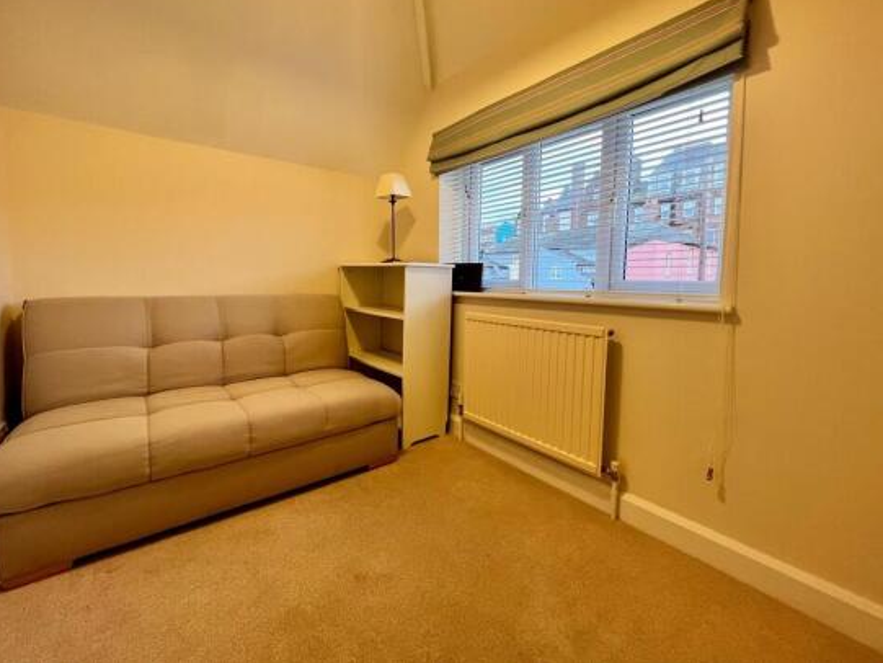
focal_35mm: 14
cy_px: 311
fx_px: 357
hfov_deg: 102.0
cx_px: 432
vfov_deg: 85.6
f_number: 1.8
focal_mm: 1.57
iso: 125
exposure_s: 1/50
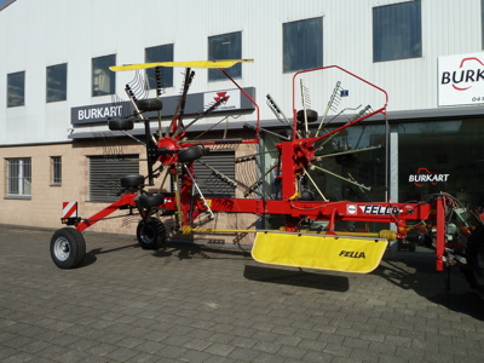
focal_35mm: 29
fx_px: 405
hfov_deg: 61.7
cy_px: 182
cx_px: 242
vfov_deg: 48.2
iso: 80
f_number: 5
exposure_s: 1/500
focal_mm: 4.7
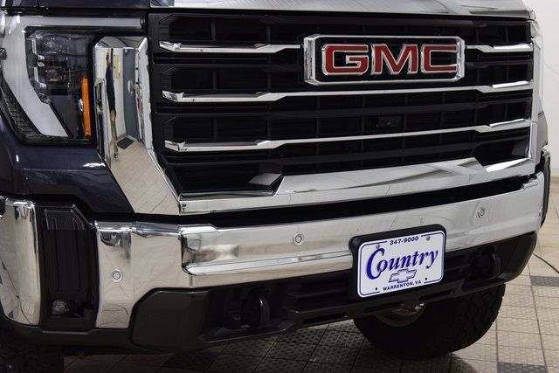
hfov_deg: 38.9
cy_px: 186
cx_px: 280
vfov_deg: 26.5
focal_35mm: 51
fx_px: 792
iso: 1600
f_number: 6.3
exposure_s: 1/60
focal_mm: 34
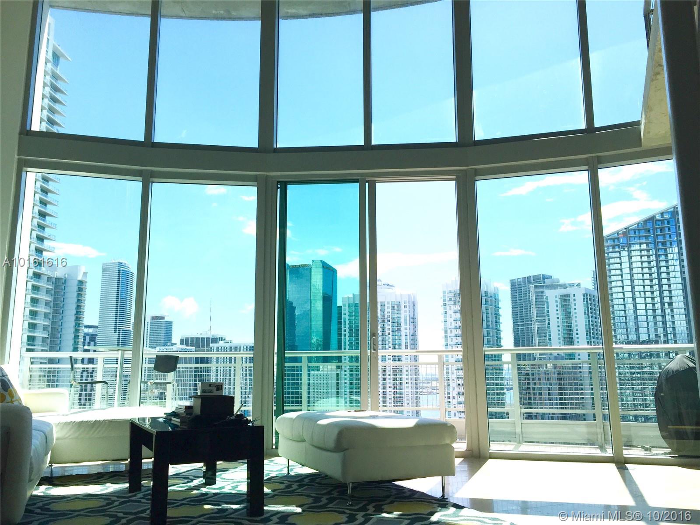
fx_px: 586
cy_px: 262
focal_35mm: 29
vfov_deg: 48.2
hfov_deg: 61.7
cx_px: 350
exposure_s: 1/2198
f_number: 2.2
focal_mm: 4.15
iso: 32
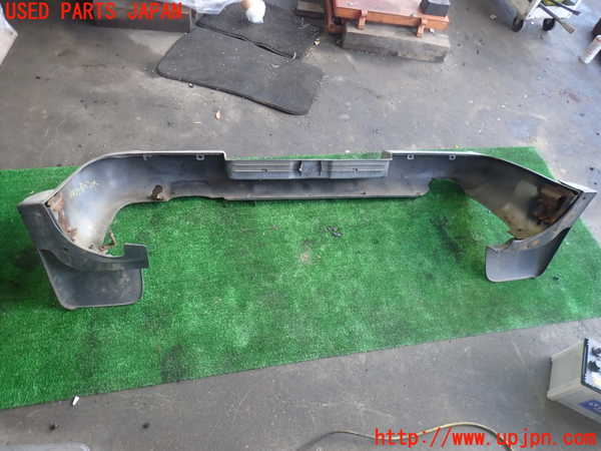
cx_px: 300
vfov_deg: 54.9
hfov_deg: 69.4
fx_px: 434
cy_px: 226
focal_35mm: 25
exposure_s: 1/80
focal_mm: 4.5
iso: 200
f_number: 2
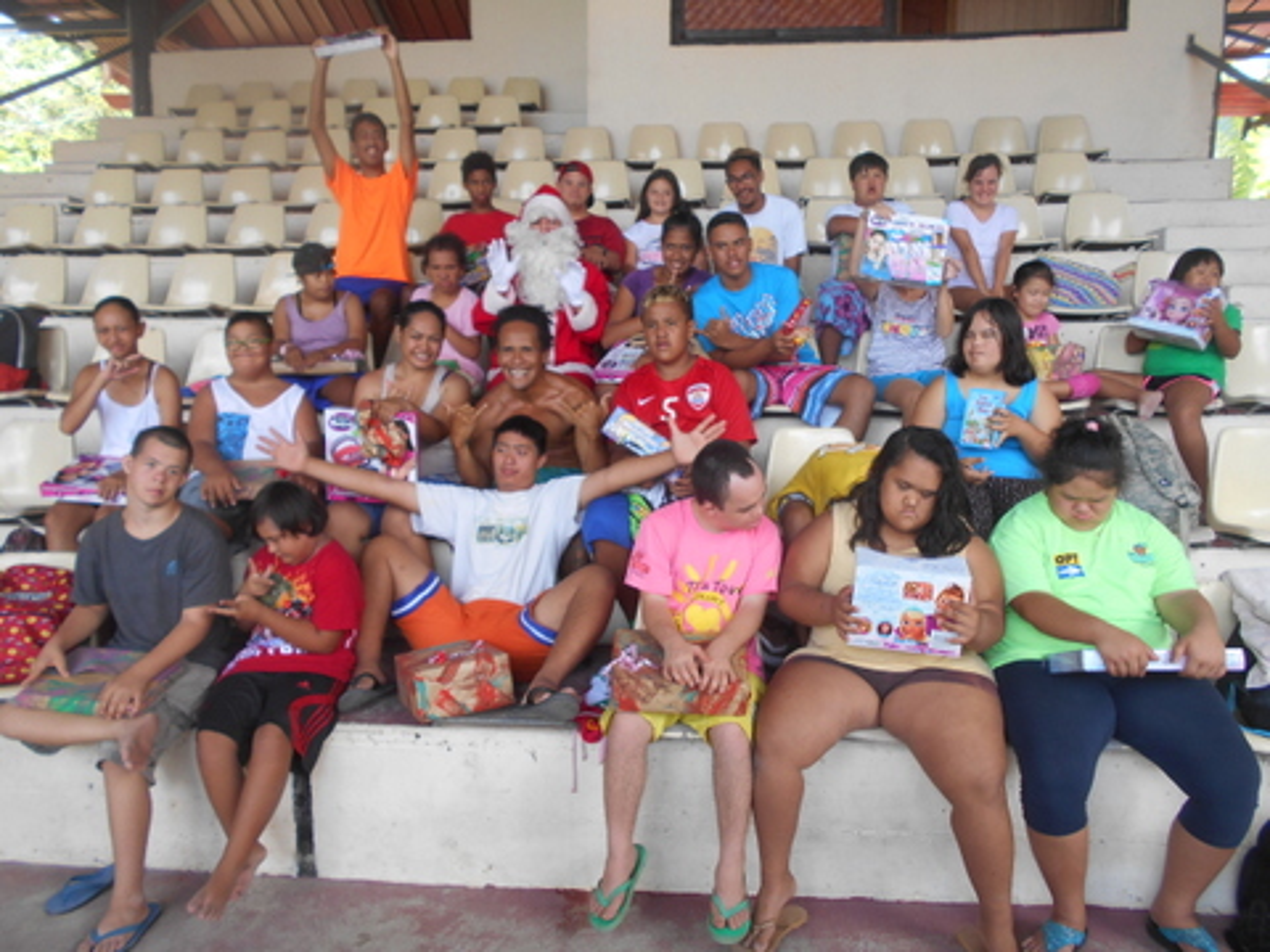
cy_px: 476
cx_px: 635
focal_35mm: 26
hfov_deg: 67.3
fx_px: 954
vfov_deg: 53.1
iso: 80
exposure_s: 1/100
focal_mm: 4.6
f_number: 3.2
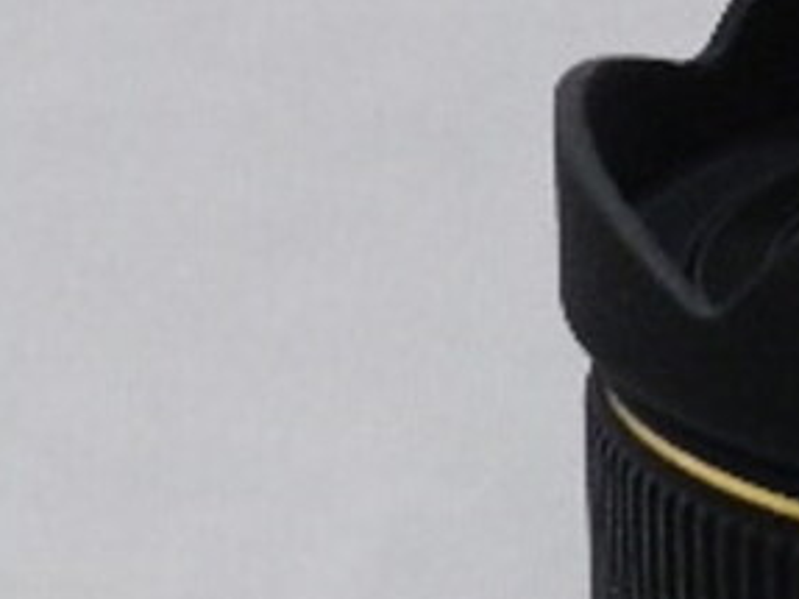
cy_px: 869
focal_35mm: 351
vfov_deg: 4.2
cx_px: 1353
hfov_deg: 5.6
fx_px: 8098
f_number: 4.4
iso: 800
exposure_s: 1/100
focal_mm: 14.9
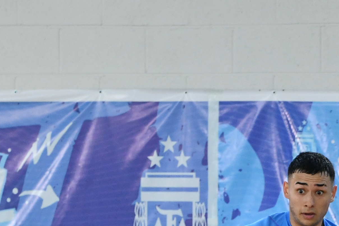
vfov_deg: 2.0
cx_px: 285
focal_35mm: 695
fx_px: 6543
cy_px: 360
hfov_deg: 3.0
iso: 2000
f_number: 2.8
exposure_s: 1/500
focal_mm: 135
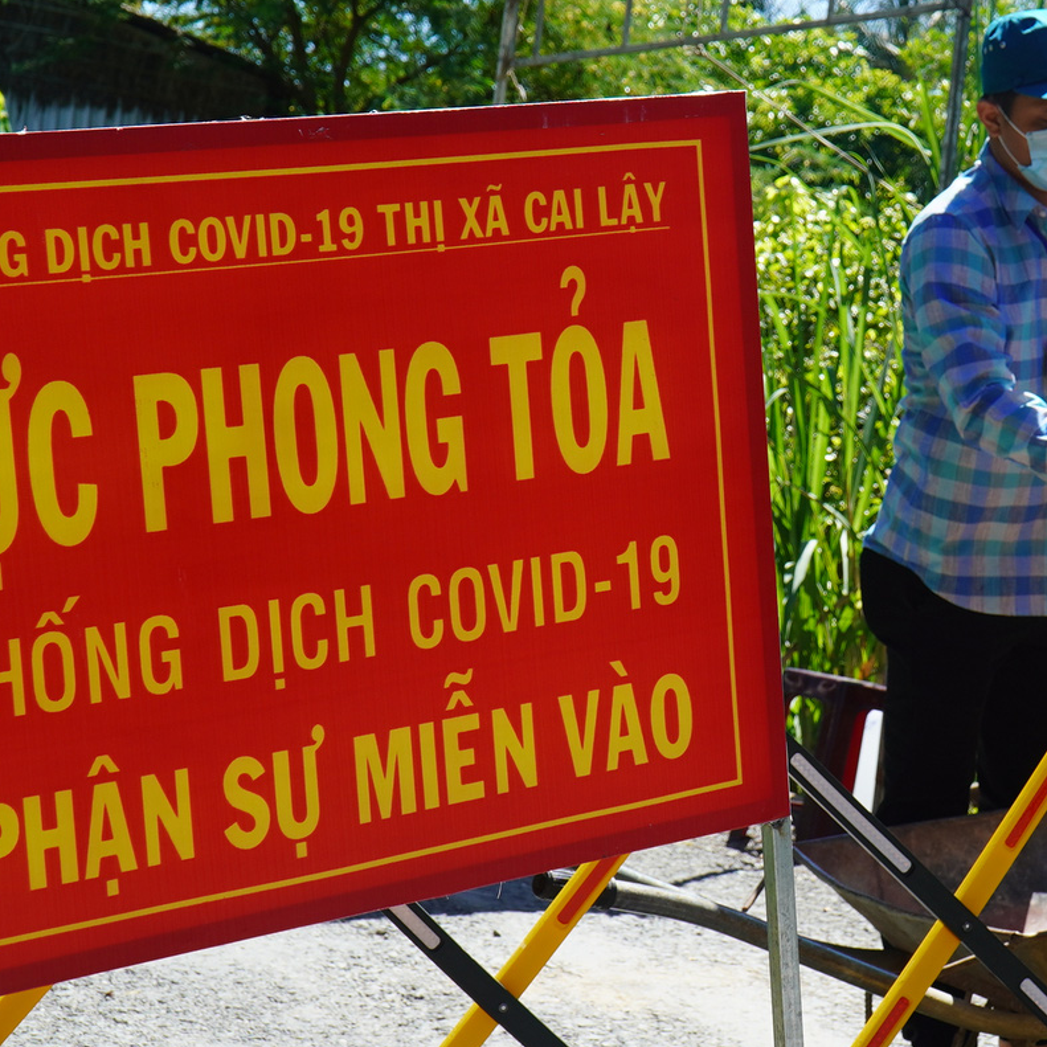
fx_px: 2535
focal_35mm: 74
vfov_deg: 23.3
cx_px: 796
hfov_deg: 23.1
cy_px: 375
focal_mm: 23
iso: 100
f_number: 5
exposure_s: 1/250
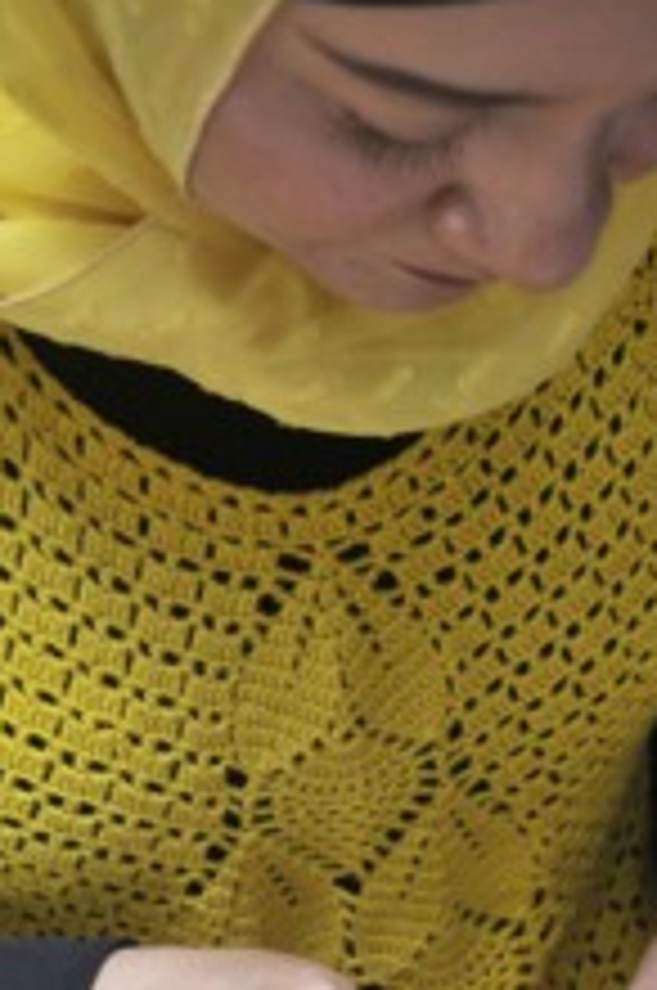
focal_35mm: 88
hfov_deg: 15.5
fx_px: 2416
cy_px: 927
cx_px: 396
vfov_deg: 22.5
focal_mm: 28
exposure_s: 1/200
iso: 500
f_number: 4.2
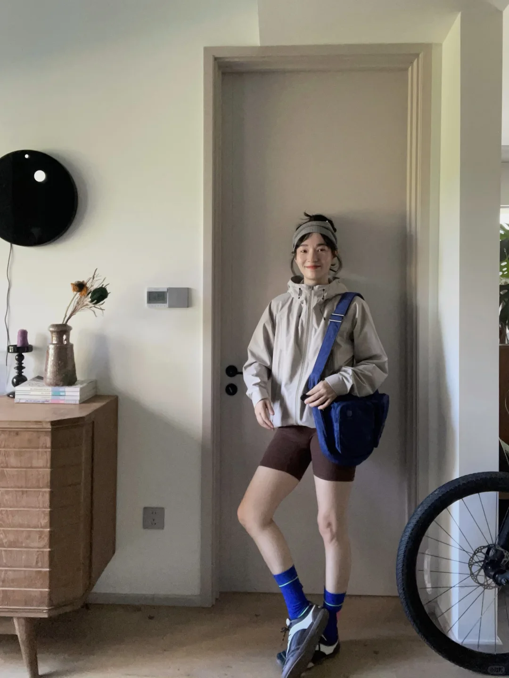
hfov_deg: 58.9
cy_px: 339
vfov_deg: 73.9
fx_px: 451
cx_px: 254
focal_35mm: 23
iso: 400
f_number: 2.2
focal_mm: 2.71
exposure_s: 1/45
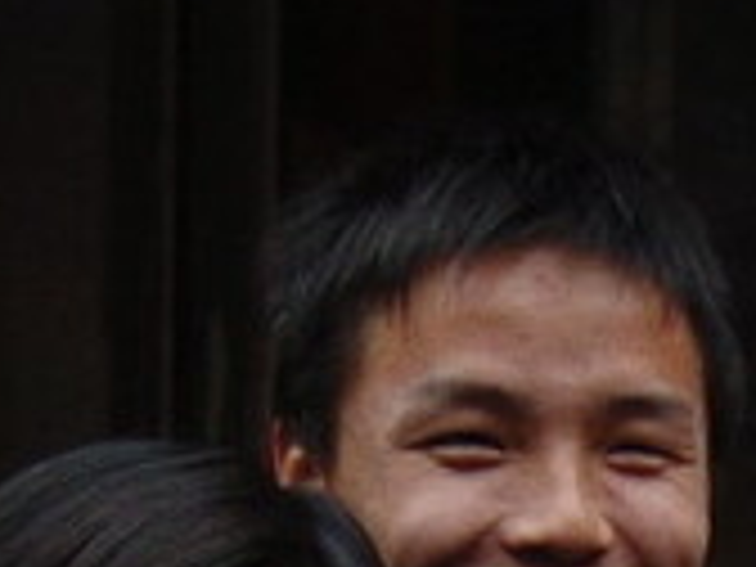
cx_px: 1040
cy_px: 1584
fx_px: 7644
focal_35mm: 350
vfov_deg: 4.1
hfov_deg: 5.6
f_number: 4.5
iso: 200
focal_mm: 34
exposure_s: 1/80
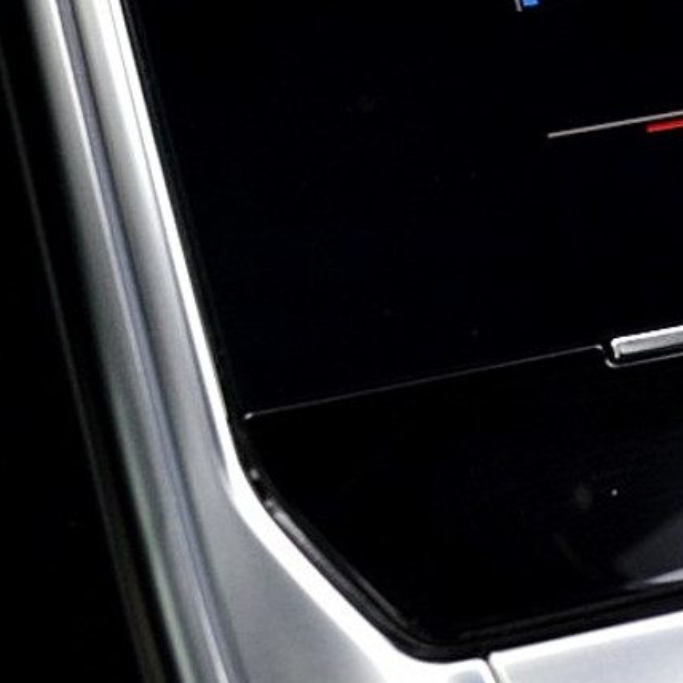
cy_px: -179
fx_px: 3190
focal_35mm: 143
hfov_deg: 11.7
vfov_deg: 11.9
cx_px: 1029
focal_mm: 25
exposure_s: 1/60
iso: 450
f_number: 8
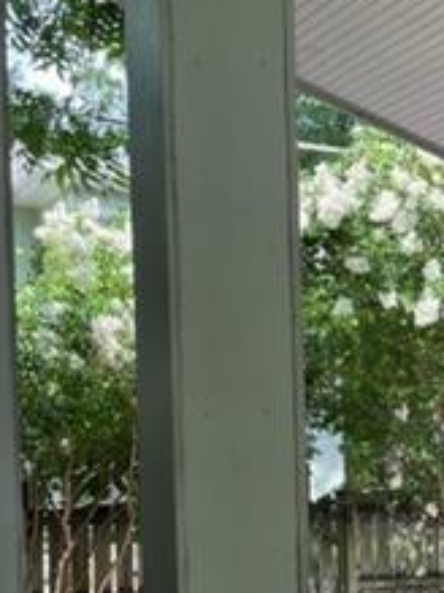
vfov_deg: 25.1
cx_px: 707
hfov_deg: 17.1
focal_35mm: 76
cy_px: 504
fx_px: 1301
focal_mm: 4.2
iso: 32
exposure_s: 1/314
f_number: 1.6
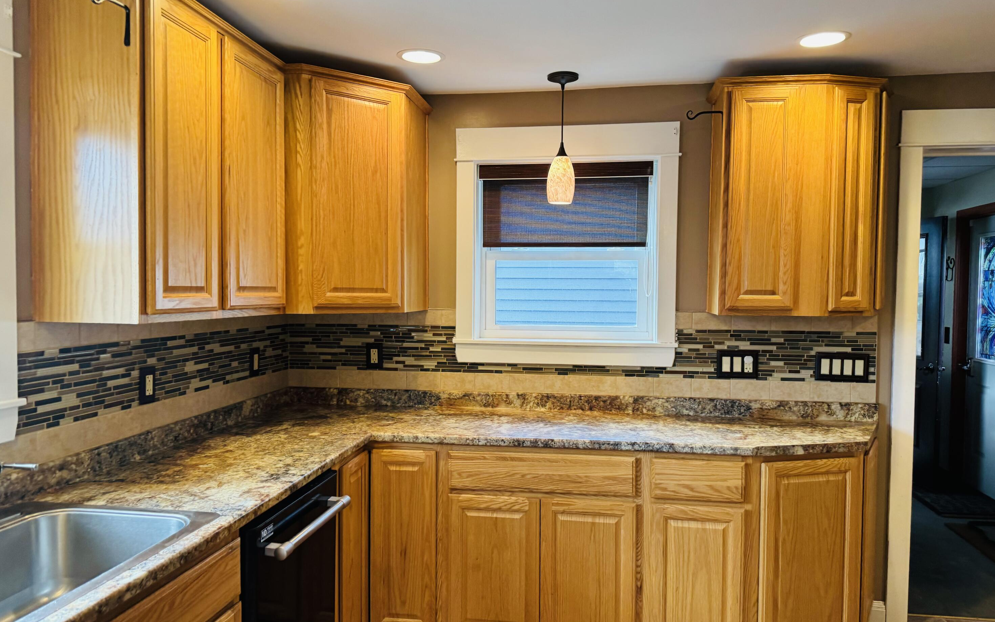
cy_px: 324
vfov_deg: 47.6
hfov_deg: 70.4
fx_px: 705
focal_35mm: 26
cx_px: 503
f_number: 1.78
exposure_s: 1/120
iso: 200
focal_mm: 6.76
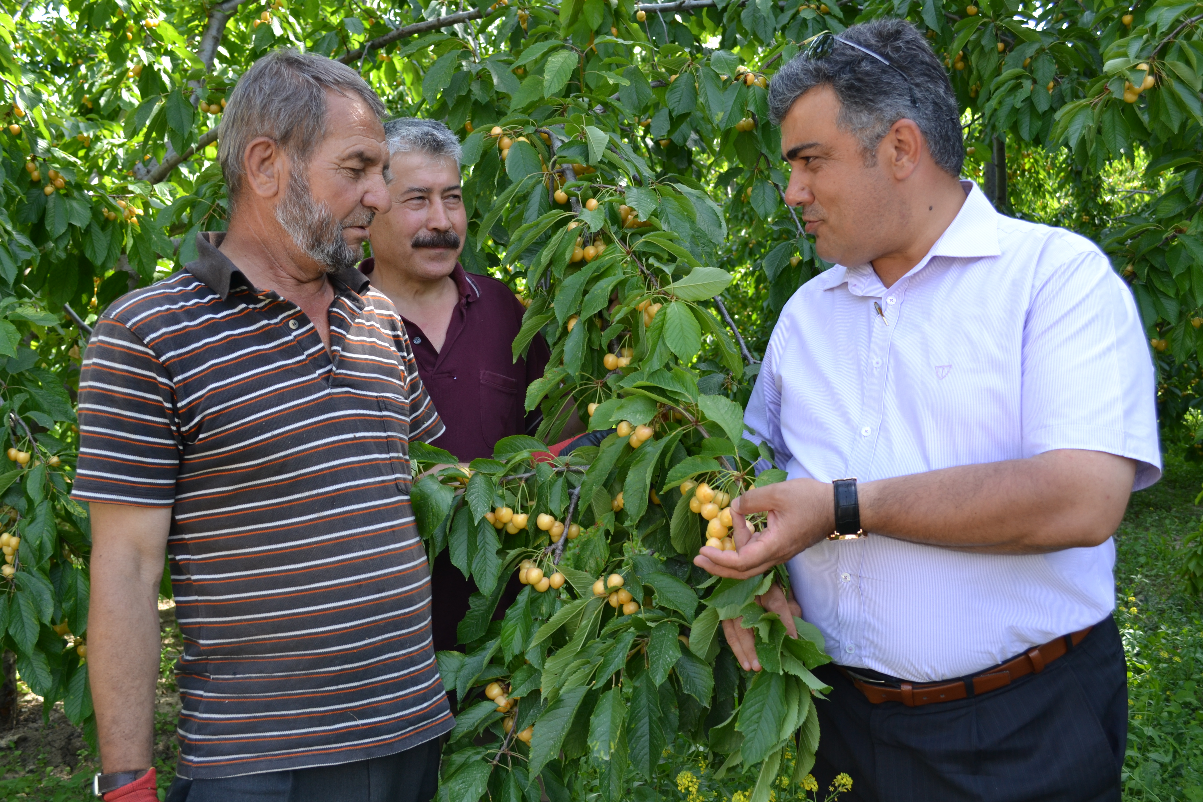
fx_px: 1203
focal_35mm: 36
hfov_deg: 53.1
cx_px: 602
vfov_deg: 36.9
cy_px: 401
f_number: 5.6
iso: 200
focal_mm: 24
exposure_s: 1/125
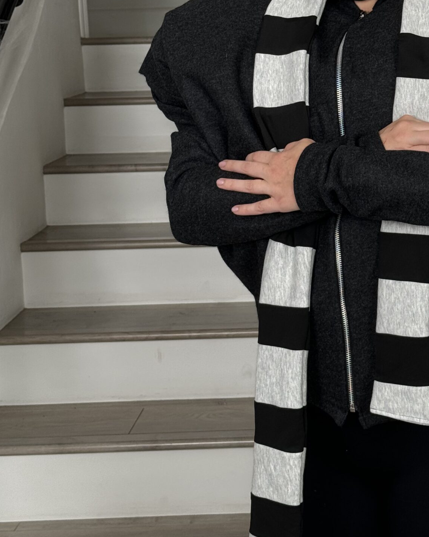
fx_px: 1333
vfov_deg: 22.6
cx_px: 347
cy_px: 148
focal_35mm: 84
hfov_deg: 18.1
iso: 50
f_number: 1.78
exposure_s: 1/120
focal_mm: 6.76
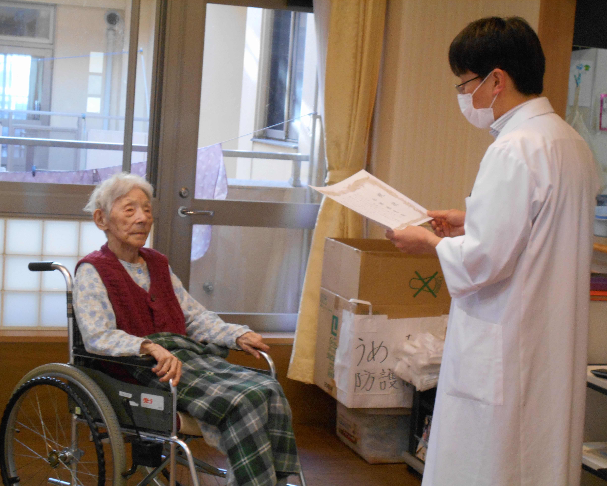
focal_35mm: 69
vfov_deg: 22.2
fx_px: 1240
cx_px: 321
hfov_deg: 27.5
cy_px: 243
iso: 400
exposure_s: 1/25
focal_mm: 11.6
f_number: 5.3
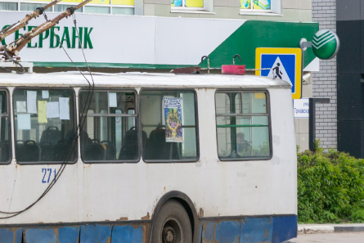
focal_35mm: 382
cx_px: -35
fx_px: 3863
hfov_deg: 5.4
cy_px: 14
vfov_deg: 3.6
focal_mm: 90
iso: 400
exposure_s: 1/640
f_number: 6.3
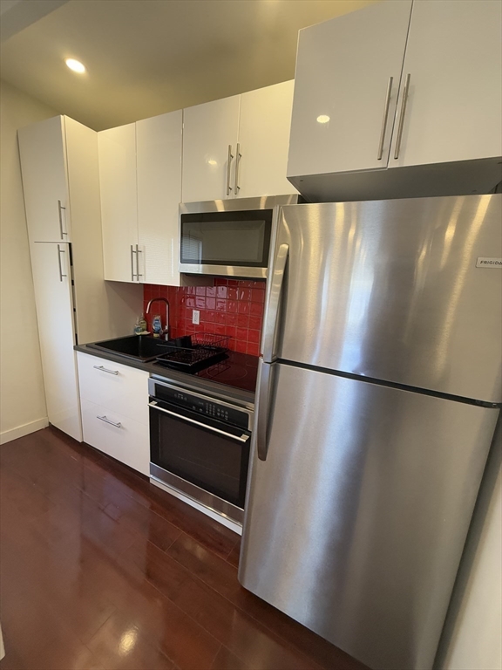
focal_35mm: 14
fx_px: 271
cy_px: 335
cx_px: 251
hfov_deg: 85.7
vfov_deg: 102.1
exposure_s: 1/120
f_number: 2.2
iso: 250
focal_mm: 2.22
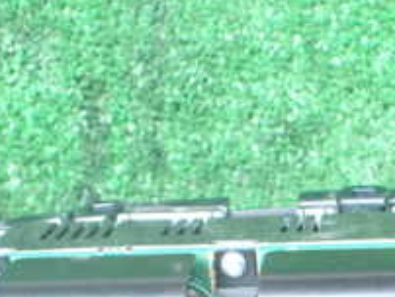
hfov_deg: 21.4
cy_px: 340
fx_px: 1017
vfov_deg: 16.1
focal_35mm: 89
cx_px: 375
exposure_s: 1/30
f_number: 2.3
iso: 1250
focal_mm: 5.4
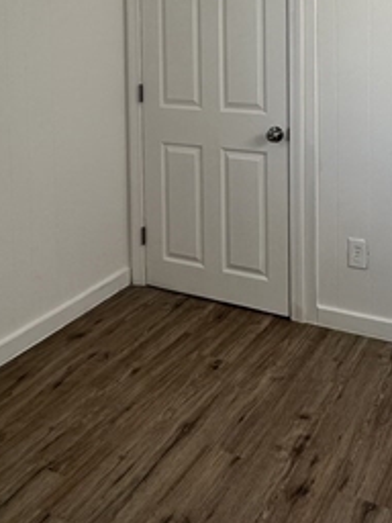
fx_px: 634
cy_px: 45
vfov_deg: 41.0
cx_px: 247
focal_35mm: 42
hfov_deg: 34.2
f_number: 2.2
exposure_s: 1/99
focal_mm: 2.22
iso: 64
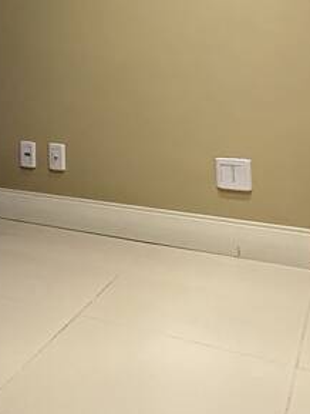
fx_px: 621
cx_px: -60
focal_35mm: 52
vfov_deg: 34.7
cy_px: 38
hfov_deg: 25.3
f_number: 2.2
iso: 400
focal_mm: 2.22
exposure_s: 1/60
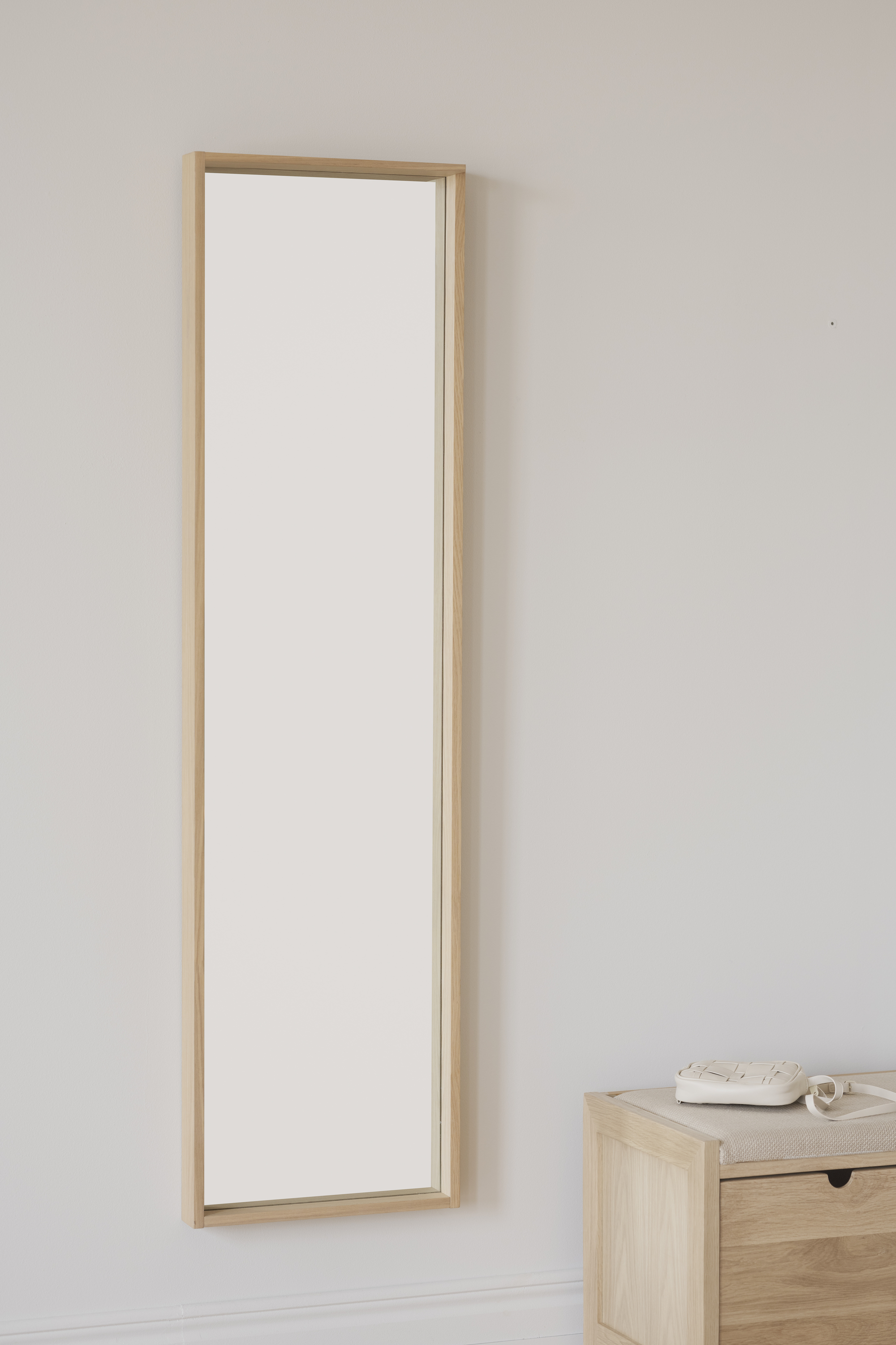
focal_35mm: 85
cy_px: 672
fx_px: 3173
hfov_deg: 16.1
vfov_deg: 23.9
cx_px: 448
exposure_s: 1/80
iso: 250
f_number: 2.8
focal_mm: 85
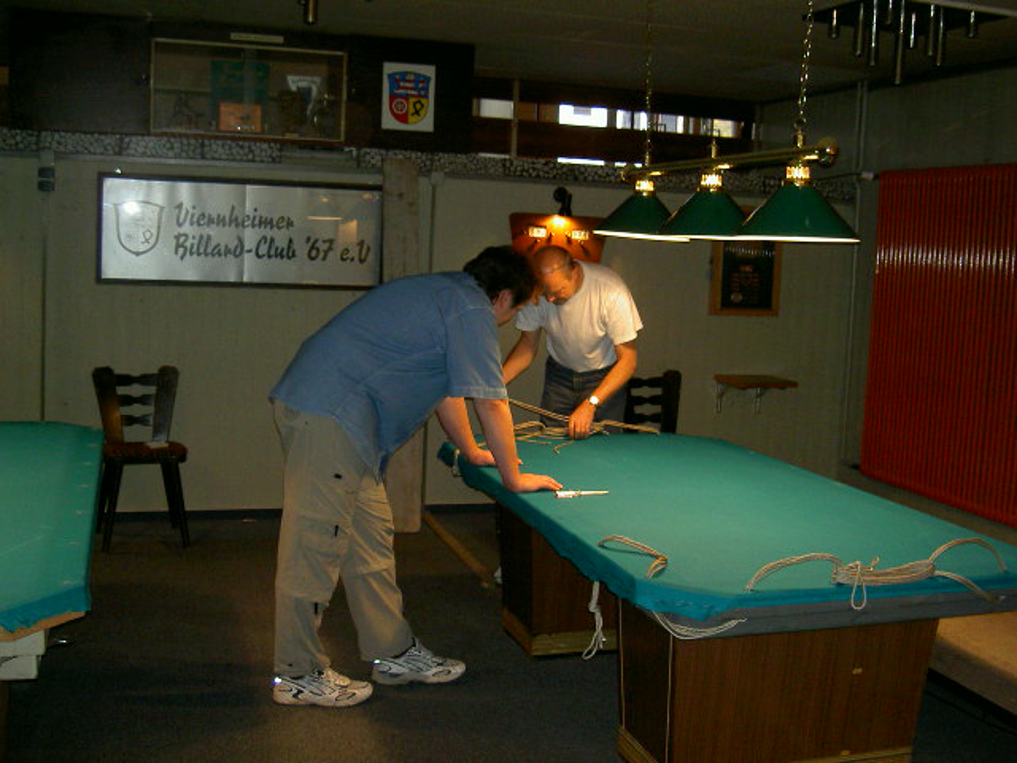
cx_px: 508
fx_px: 1146
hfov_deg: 47.9
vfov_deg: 36.8
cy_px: 382
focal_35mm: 39
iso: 100
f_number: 2.8
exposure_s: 1/59.5
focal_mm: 8
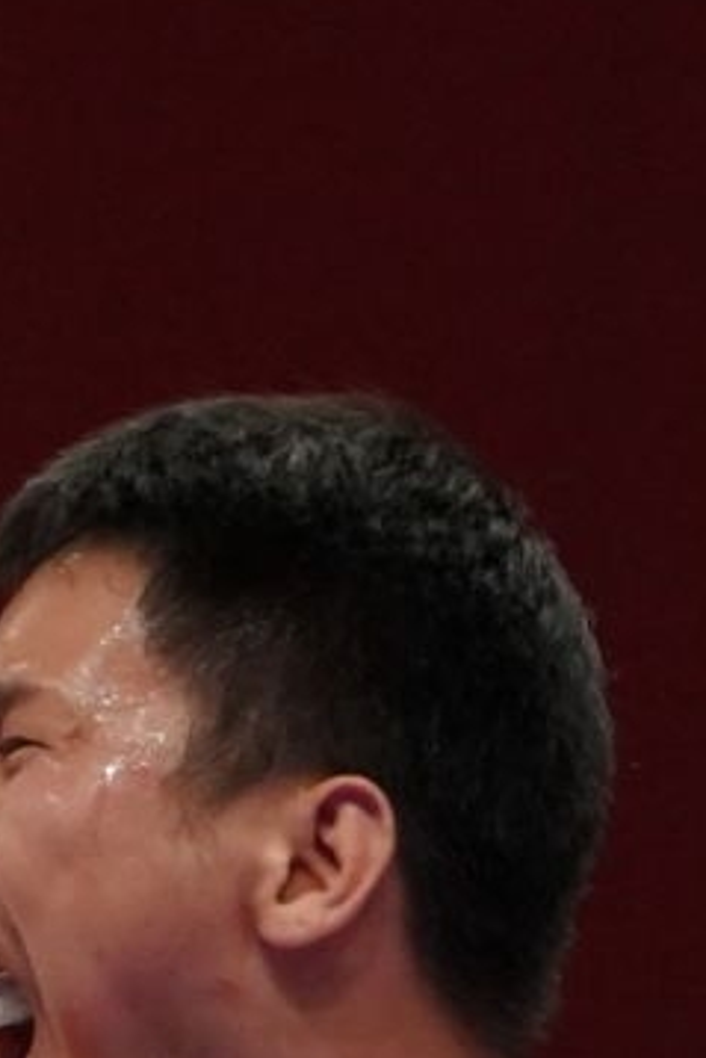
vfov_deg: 1.2
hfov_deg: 0.8
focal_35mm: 1763
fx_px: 51807
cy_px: 1637
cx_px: -529
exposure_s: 1/1000
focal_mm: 234
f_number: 4
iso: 2500
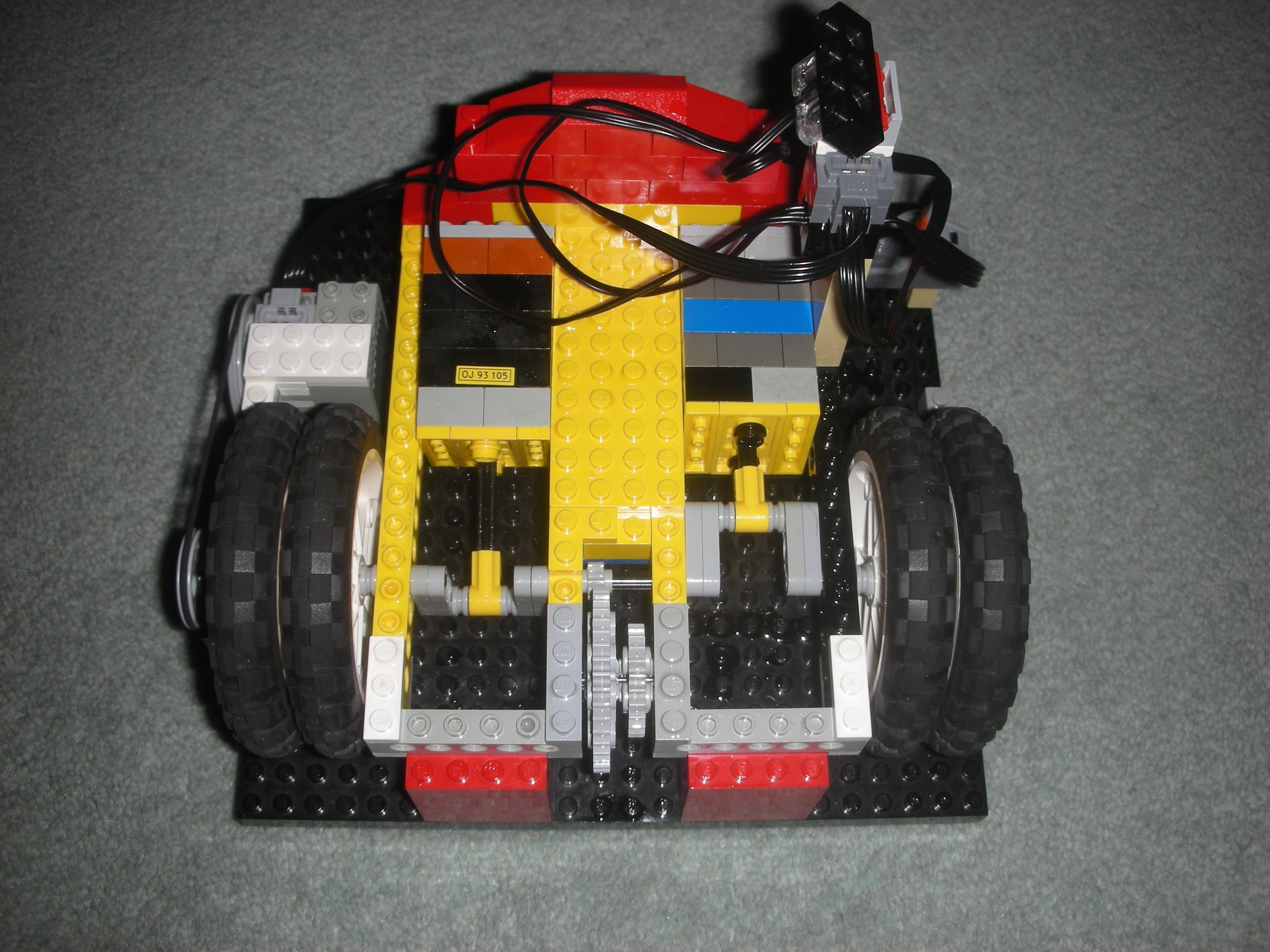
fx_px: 1284
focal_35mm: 35
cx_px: 635
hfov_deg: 52.6
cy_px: 476
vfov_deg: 40.7
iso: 50
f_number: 8.5
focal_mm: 5.8
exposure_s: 1/60.1
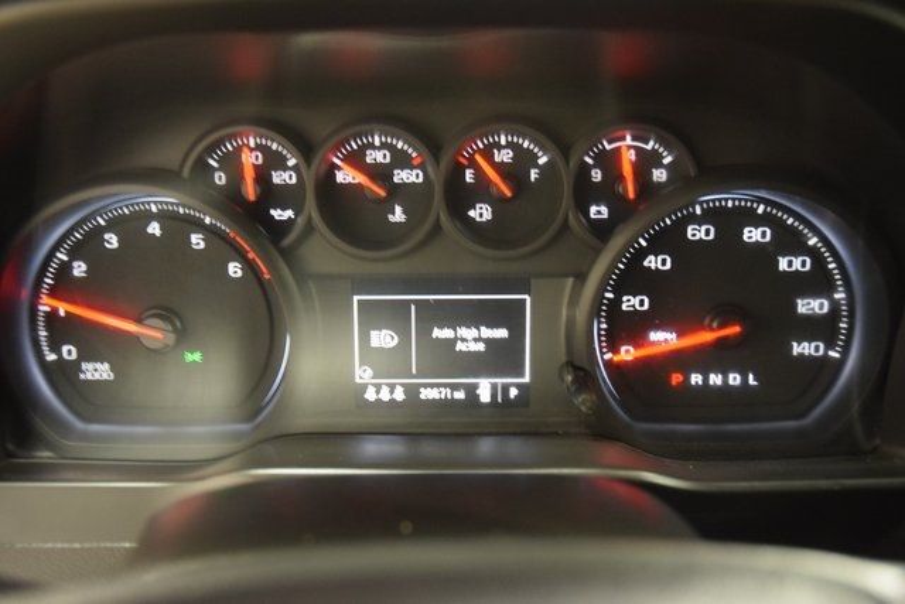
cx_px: 452
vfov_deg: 35.5
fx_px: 943
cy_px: 302
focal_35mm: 38
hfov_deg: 51.3
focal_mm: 25
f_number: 3.8
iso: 3200
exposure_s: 1/13
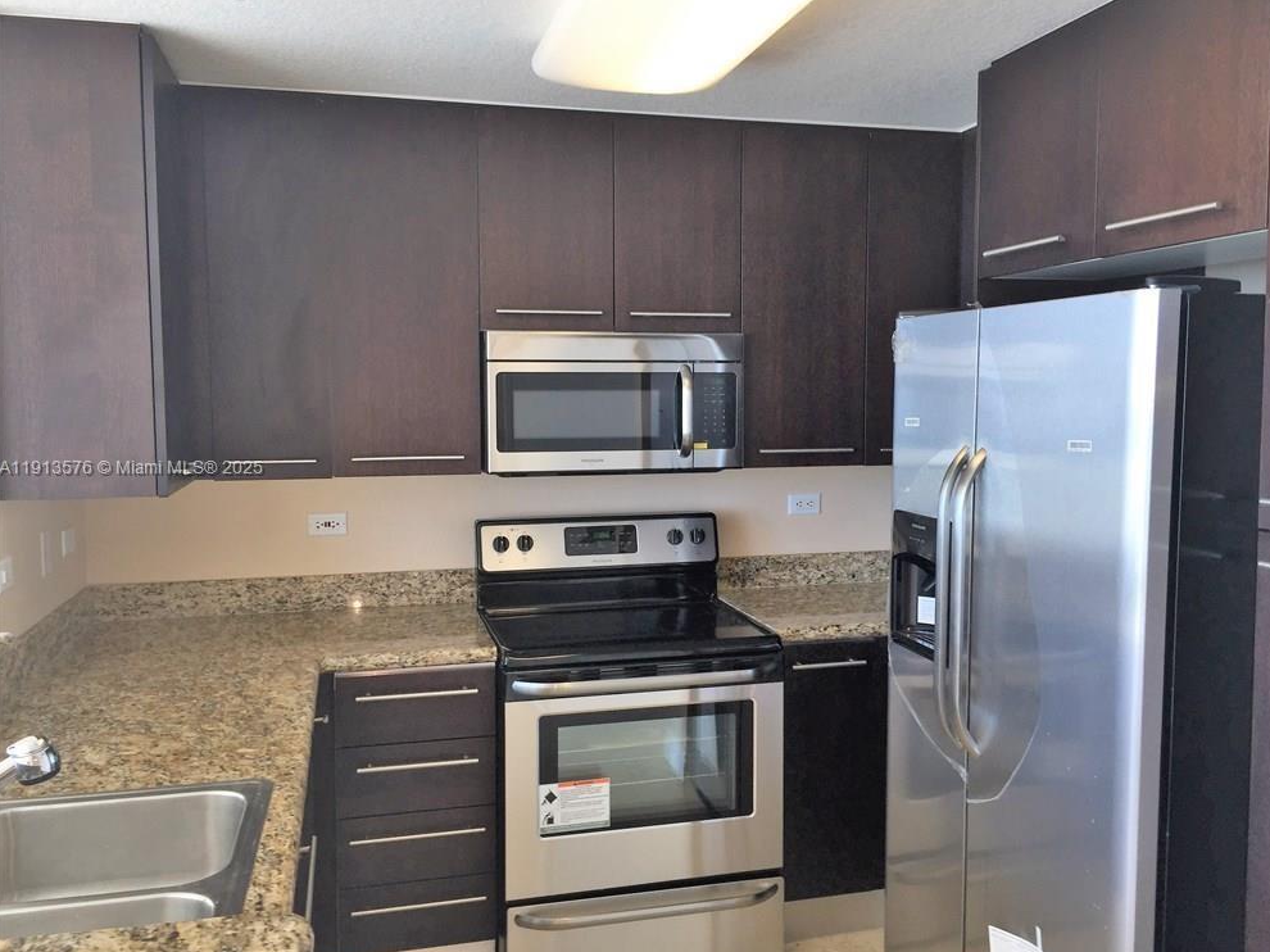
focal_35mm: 30
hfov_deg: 60.0
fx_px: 1100
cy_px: 470
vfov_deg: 46.8
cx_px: 653
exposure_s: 1/37
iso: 32
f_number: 2.2
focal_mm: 4.15
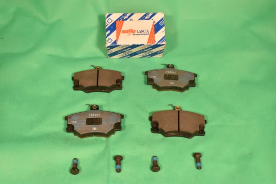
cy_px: 92
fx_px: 345
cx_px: 138
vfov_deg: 29.9
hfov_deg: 43.6
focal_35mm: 45
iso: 720
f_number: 16
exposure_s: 1/50
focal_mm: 30
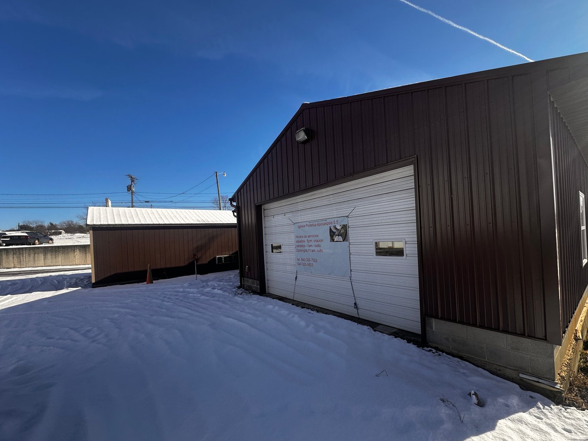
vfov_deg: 81.6
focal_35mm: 15
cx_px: 308
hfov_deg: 98.1
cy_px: 235
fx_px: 255
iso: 40
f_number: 2.2
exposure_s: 1/1383
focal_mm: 2.22
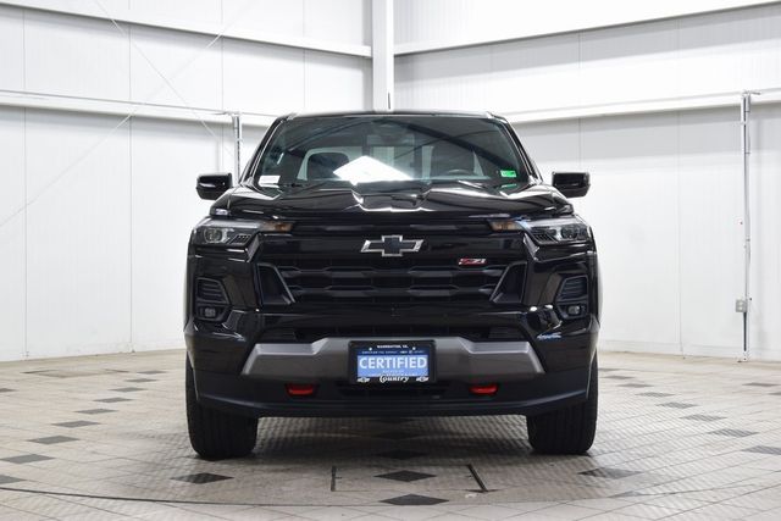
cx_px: 390
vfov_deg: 22.6
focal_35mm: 60
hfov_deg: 33.4
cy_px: 260
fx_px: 1302
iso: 720
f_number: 6.3
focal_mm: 40
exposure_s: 1/15
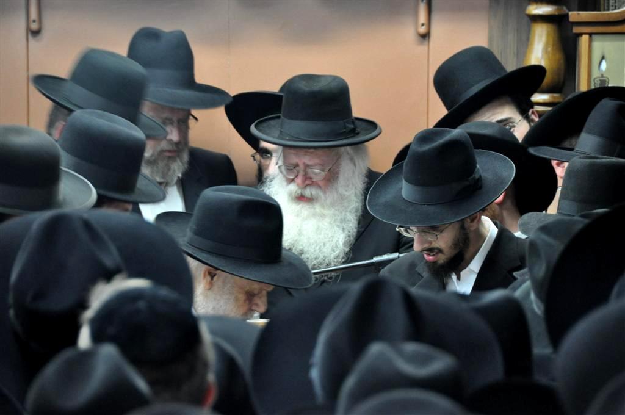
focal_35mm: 300
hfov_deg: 6.9
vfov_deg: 4.6
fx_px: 5202
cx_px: 312
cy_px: 208
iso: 1600
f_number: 5.6
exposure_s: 1/25
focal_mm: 200
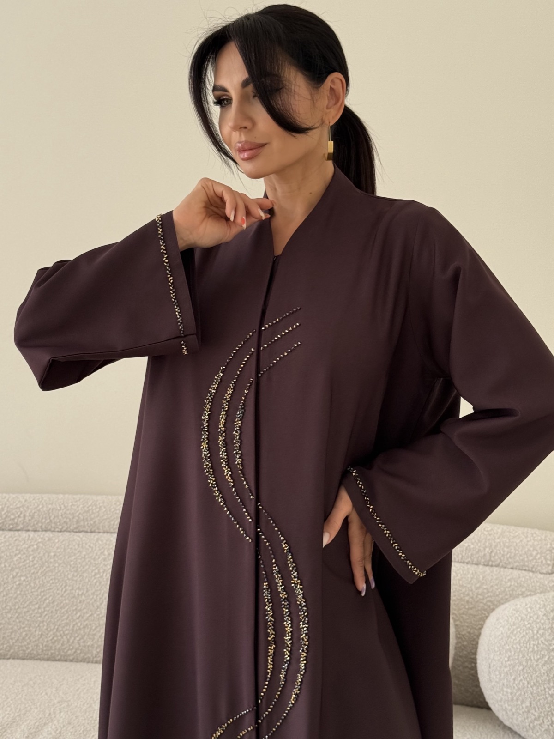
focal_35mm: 48
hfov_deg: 30.3
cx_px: 277
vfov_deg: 39.7
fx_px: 1024
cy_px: 370
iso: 80
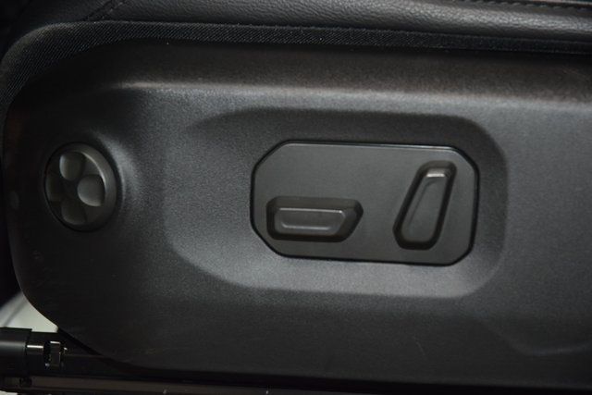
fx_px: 1727
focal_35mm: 105
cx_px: 296
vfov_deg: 13.0
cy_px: 198
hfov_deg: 19.5
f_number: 4.5
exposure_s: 1/50
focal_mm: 70
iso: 1800
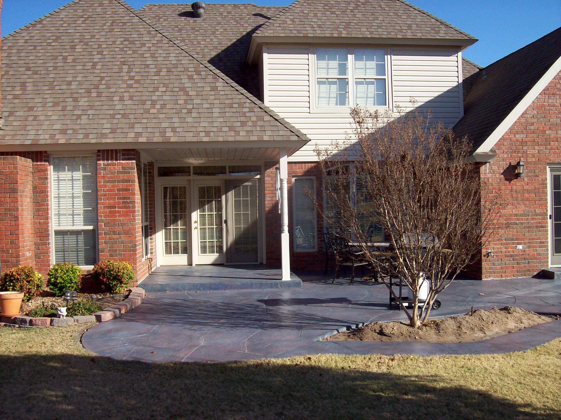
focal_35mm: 36
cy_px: 210
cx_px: 280
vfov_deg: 39.6
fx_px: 583
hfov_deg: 51.4
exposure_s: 1/517
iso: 80
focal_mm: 6
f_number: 4.8
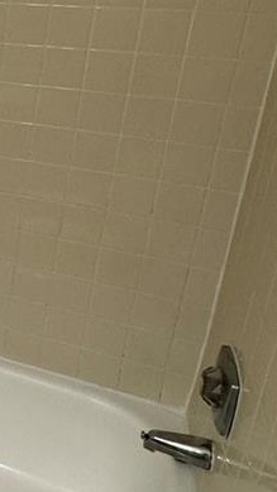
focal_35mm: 47
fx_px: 613
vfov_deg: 42.9
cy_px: 152
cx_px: -187
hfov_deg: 20.1
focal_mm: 2.22
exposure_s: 1/60
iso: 200
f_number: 2.2
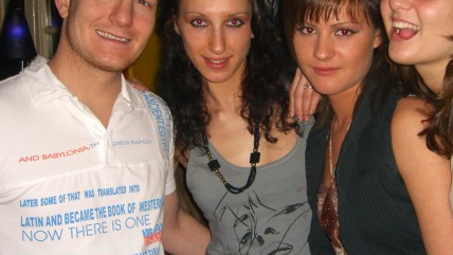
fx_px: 697
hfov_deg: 35.9
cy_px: 97
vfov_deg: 20.7
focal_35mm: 58
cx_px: 269
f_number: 2.8
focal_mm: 7.9
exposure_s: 1/60
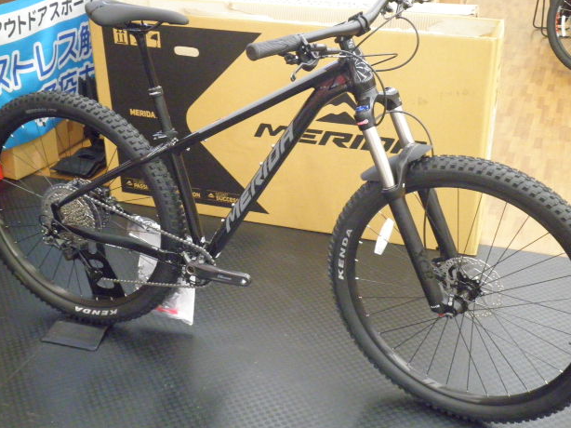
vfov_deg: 29.7
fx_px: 808
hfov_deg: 38.9
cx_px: 288
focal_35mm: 49
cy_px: 221
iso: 800
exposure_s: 1/60
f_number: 3.4
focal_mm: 8.3
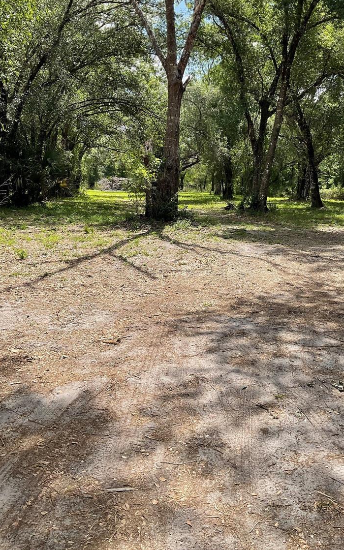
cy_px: 261
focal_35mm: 33
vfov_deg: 58.1
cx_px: 205
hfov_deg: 38.2
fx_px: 495
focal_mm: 3
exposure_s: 1/804
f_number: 1.8
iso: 16
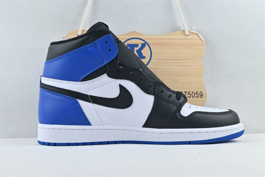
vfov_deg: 29.9
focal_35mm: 45
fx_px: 331
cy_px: 88
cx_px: 132
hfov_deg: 43.6
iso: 1000
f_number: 10
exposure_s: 1/125
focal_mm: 30
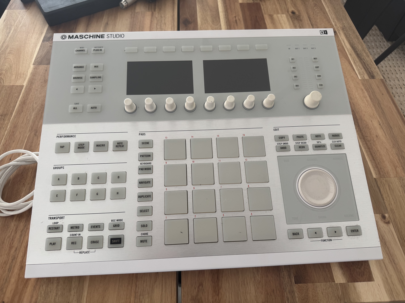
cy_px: 152
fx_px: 281
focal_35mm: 24
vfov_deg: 56.8
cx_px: 202
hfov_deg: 71.6
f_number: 1.78
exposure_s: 1/121
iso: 100
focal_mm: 6.76
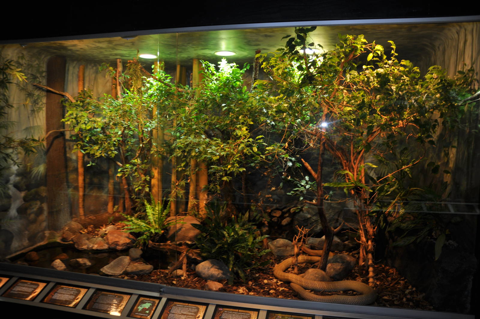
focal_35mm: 27
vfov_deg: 47.8
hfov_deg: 67.4
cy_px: 160
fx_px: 360
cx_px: 240
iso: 200
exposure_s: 1/60
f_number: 4
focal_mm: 18
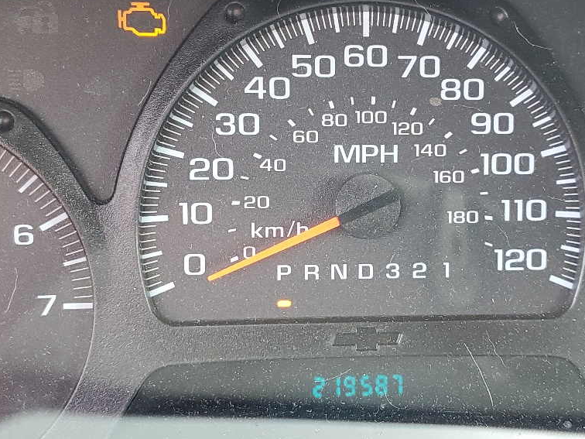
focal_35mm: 55
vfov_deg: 26.5
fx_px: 929
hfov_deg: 34.8
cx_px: 343
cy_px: 181
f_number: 1.5
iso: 110
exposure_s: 1/60.2
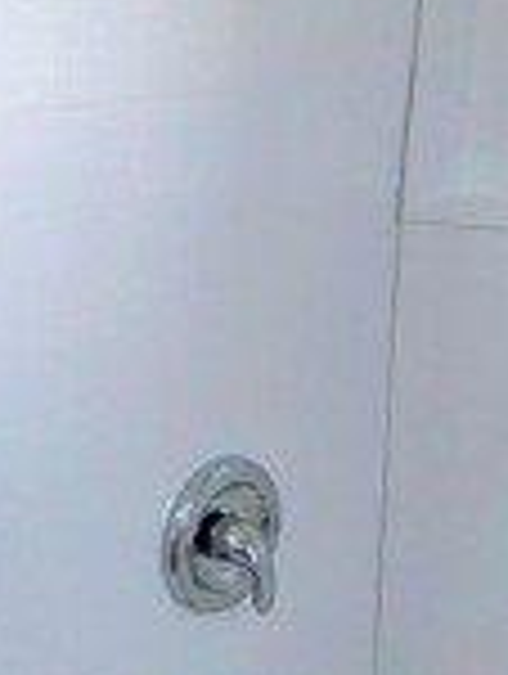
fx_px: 1600
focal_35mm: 82
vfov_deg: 23.5
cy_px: 522
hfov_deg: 15.2
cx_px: -454
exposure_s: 1/60
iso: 58
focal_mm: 2.35
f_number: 2.2
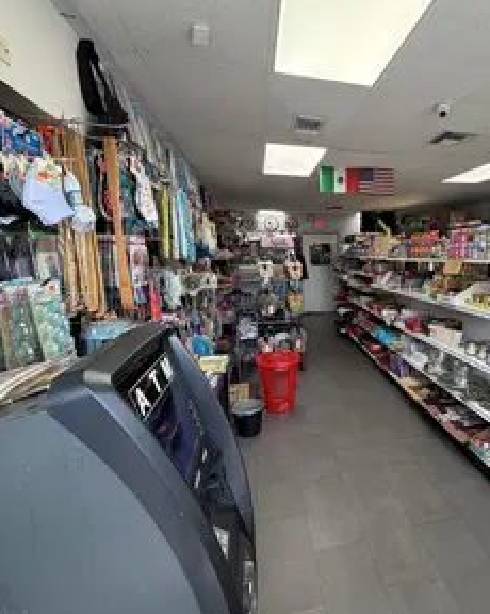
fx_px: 345
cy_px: 298
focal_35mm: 19
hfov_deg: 67.3
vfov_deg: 83.3
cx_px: 354
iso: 125
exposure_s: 1/120
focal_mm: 2.22
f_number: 2.2
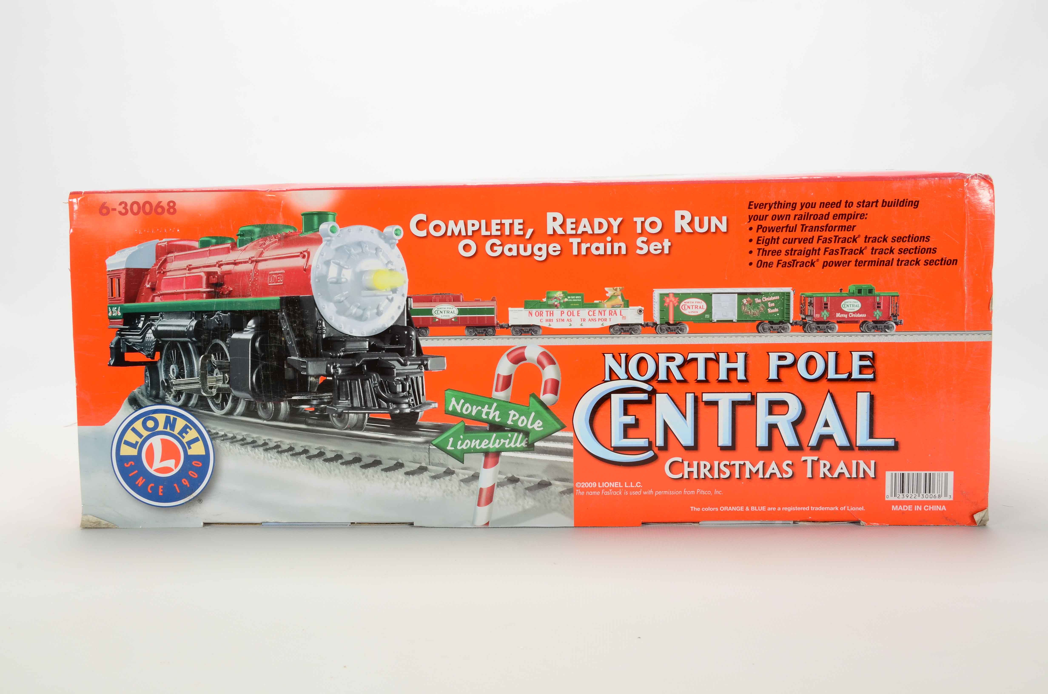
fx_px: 1220
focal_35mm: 42
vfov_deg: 31.8
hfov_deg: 46.5
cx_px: 524
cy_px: 347
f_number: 16
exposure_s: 1/160
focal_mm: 28
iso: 200
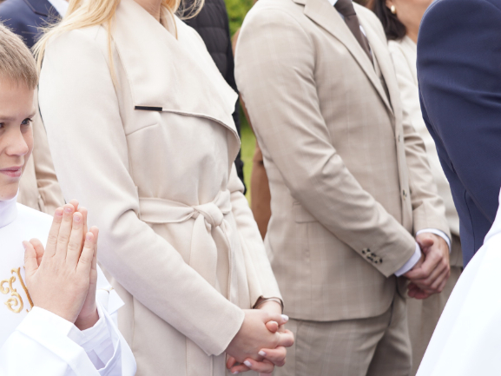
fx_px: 1129
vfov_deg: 18.8
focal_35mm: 78
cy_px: 119
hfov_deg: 24.5
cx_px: 85
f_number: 5
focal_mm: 36
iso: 100
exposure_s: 1/100
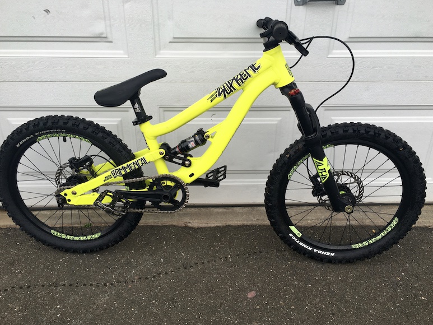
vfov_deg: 46.8
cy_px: 164
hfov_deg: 60.0
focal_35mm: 30
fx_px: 375
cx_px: 215
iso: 25
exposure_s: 1/195
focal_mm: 4.15
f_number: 2.2
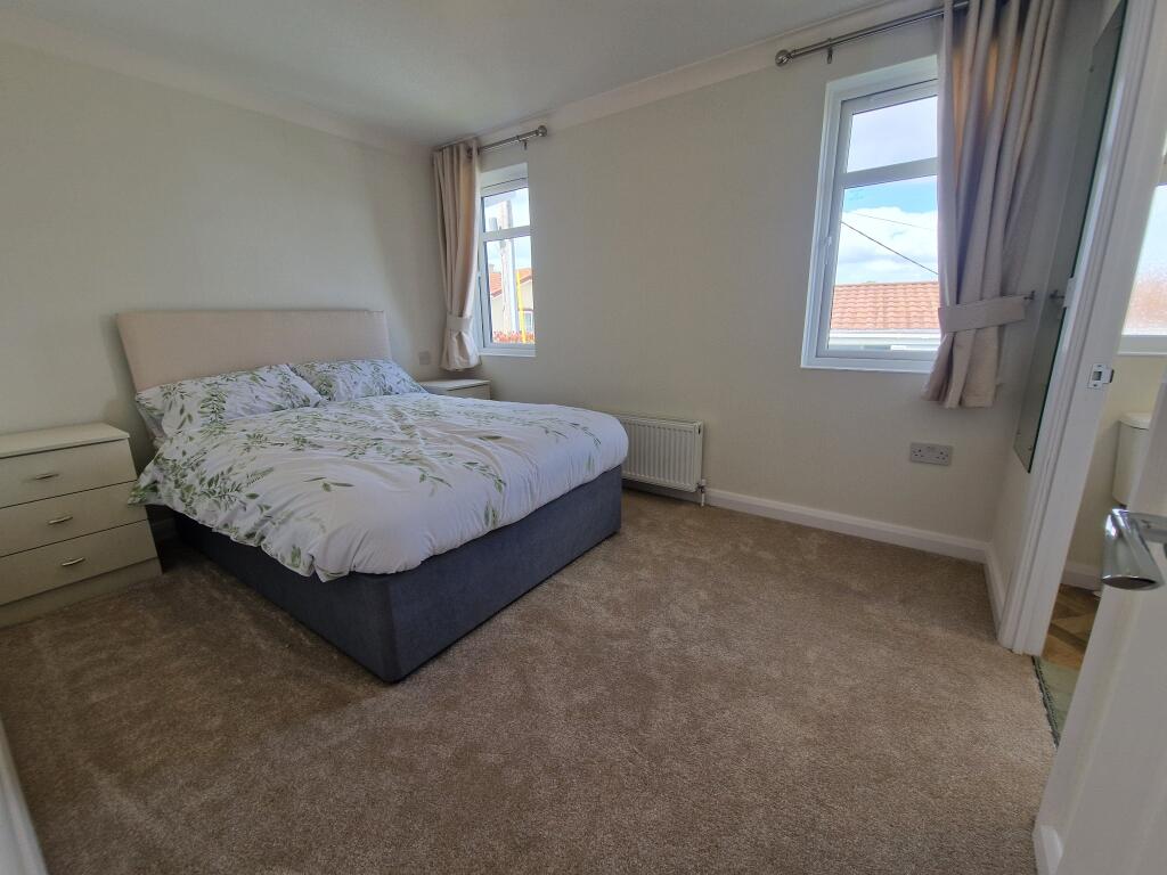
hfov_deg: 106.2
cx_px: 584
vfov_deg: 89.9
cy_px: 438
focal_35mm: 13
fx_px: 438
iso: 50
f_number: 2.2
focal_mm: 2.2
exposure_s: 1/170
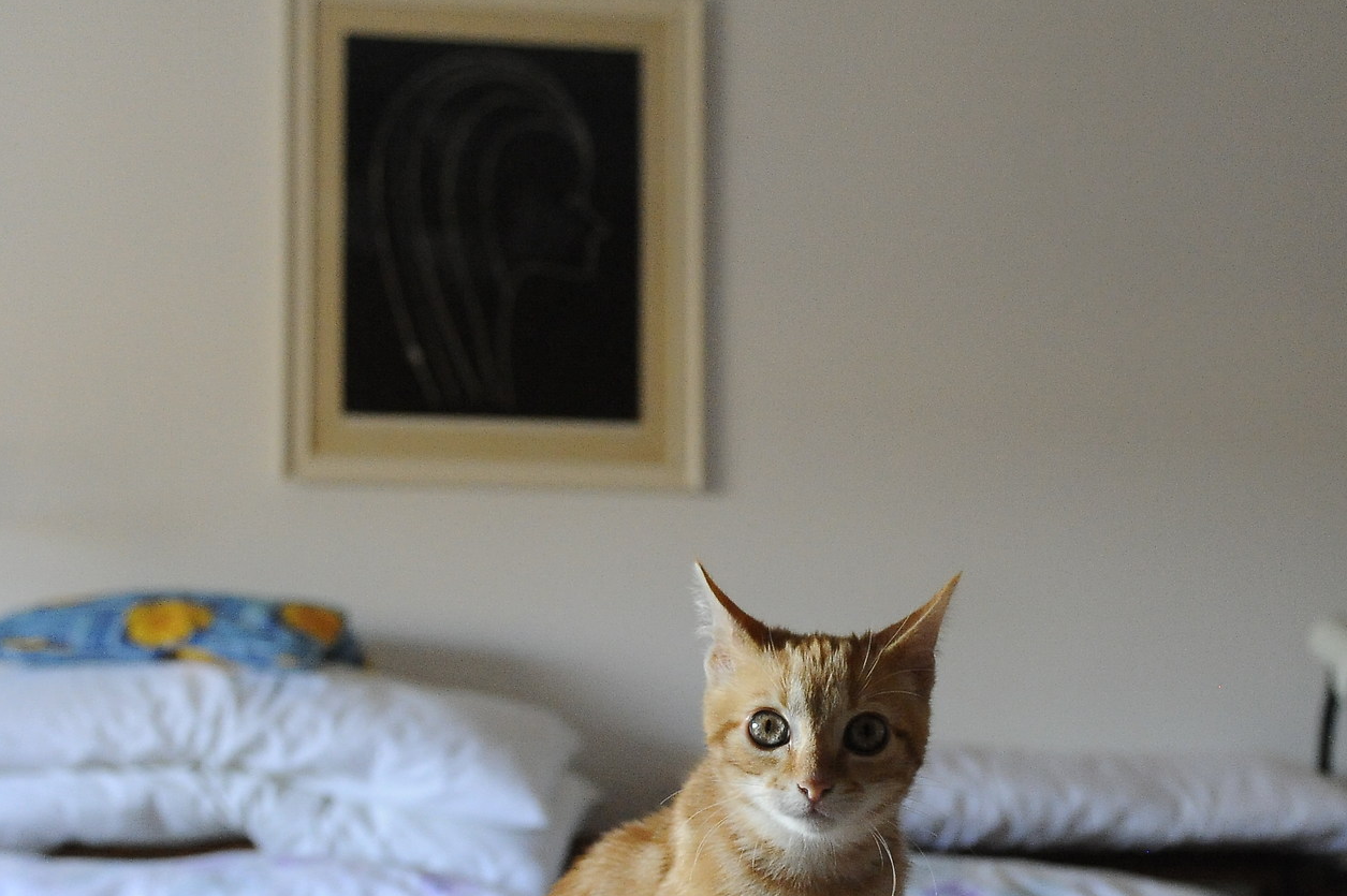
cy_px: 775
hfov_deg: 30.9
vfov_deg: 20.5
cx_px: 806
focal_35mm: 65
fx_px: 2430
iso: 5000
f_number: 4
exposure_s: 1/200
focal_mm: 34
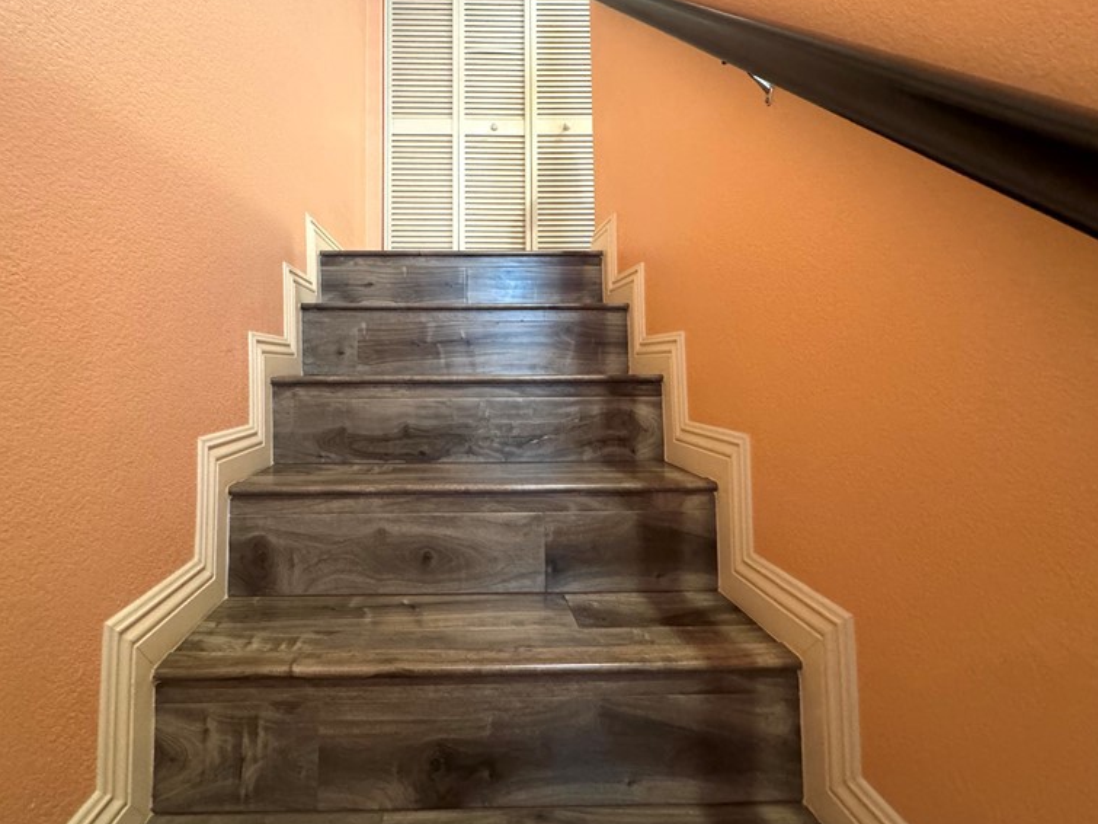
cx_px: 464
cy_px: 339
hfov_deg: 84.1
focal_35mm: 19
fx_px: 603
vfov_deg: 68.1
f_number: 2.2
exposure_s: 1/60
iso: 800
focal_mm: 2.22
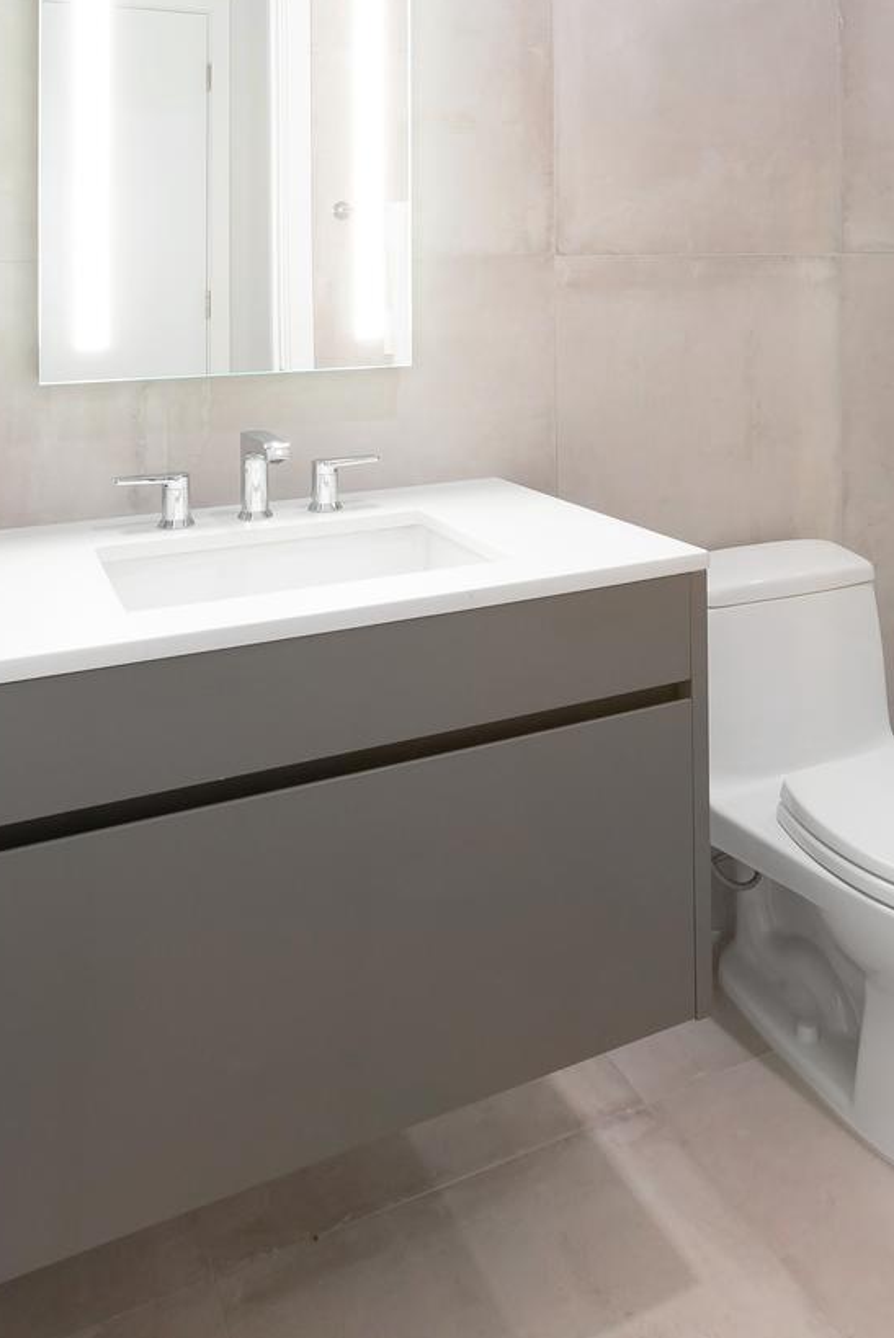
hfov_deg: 43.5
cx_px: 529
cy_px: 278
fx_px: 1116
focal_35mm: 30
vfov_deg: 57.5
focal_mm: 16
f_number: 10
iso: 500
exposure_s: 1/10
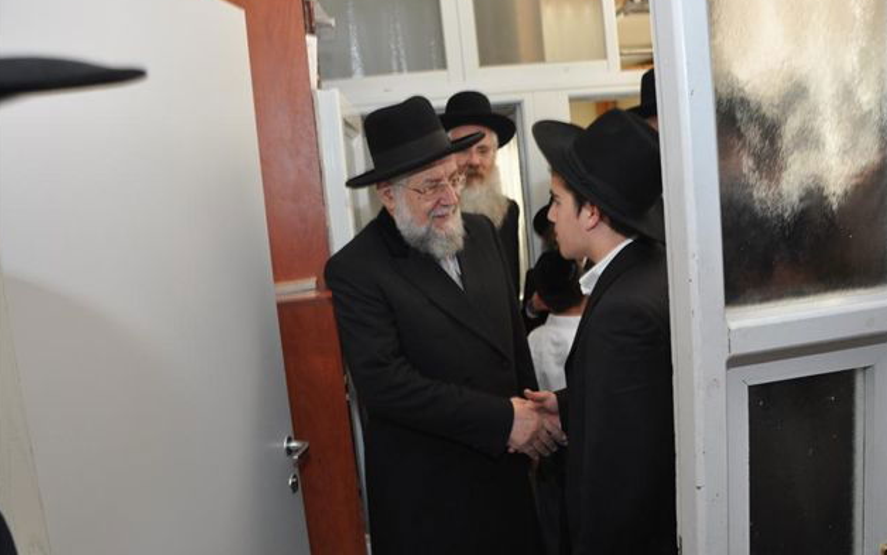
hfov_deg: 66.4
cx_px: 445
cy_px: 279
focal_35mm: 28
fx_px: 677
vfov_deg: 44.6
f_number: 5.6
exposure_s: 1/60
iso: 640
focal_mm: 18
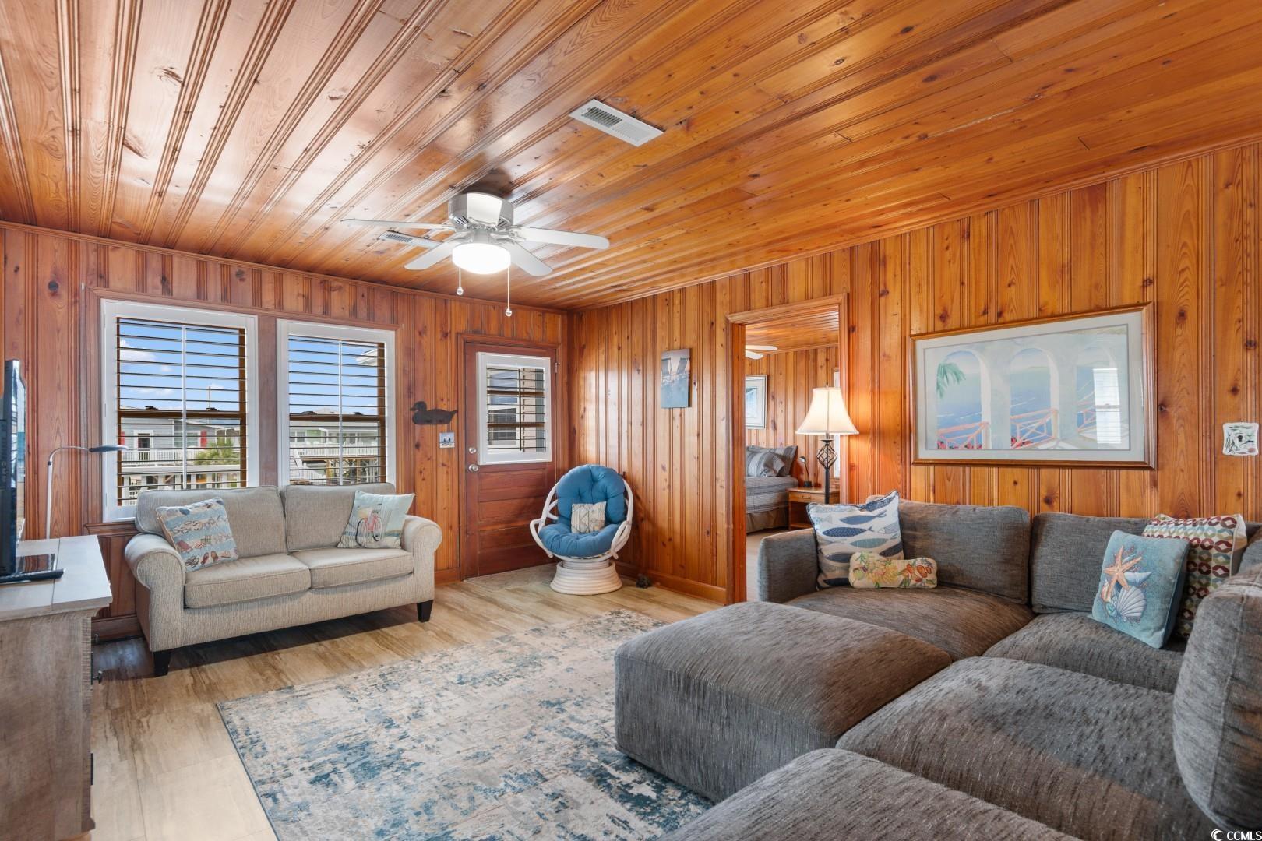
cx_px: 631
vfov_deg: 70.4
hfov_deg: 93.3
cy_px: 420
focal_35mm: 17
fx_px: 596
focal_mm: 11.5
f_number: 4.8
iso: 100
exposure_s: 1/10
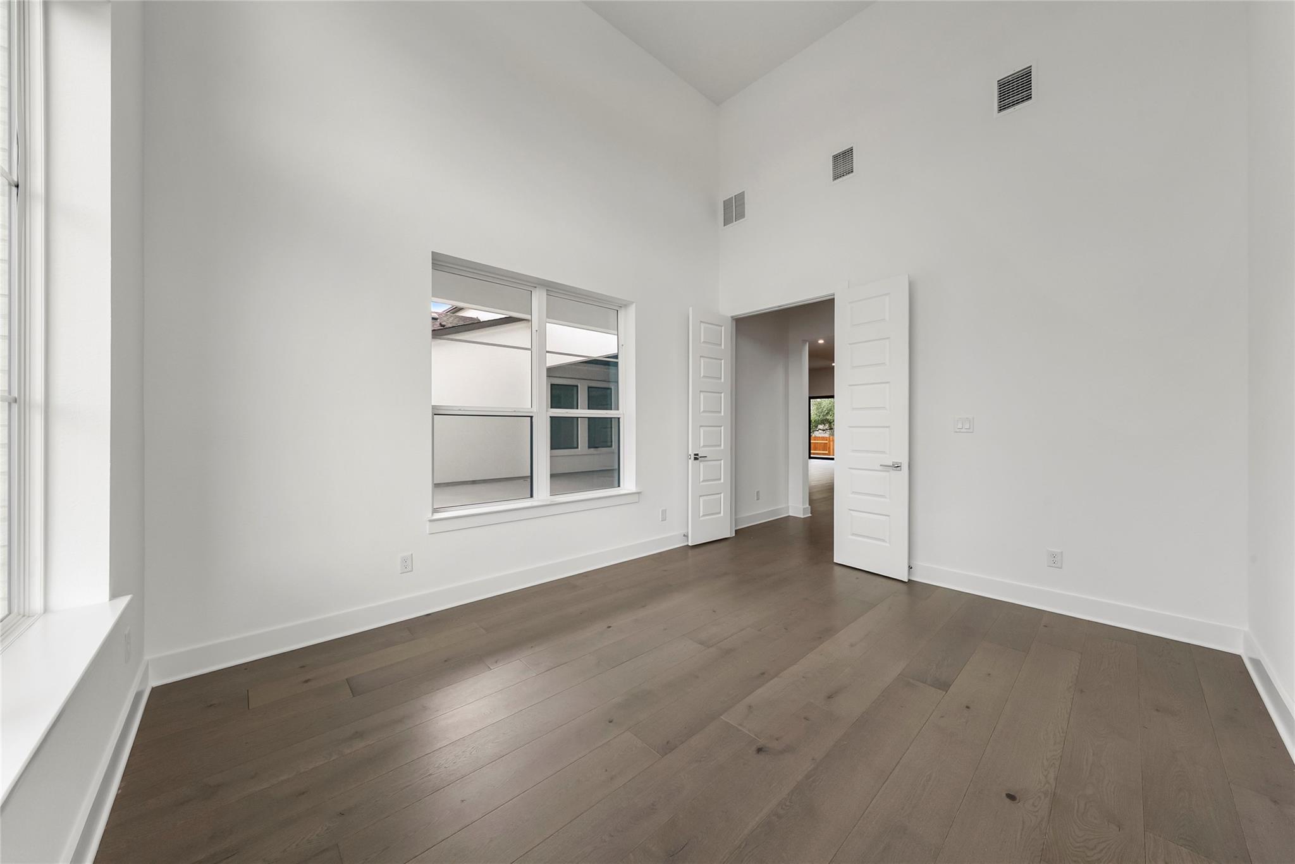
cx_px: 648
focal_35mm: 12
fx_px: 432
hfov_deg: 112.6
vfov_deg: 90.1
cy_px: 432
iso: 500
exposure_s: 1/30
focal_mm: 12
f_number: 11
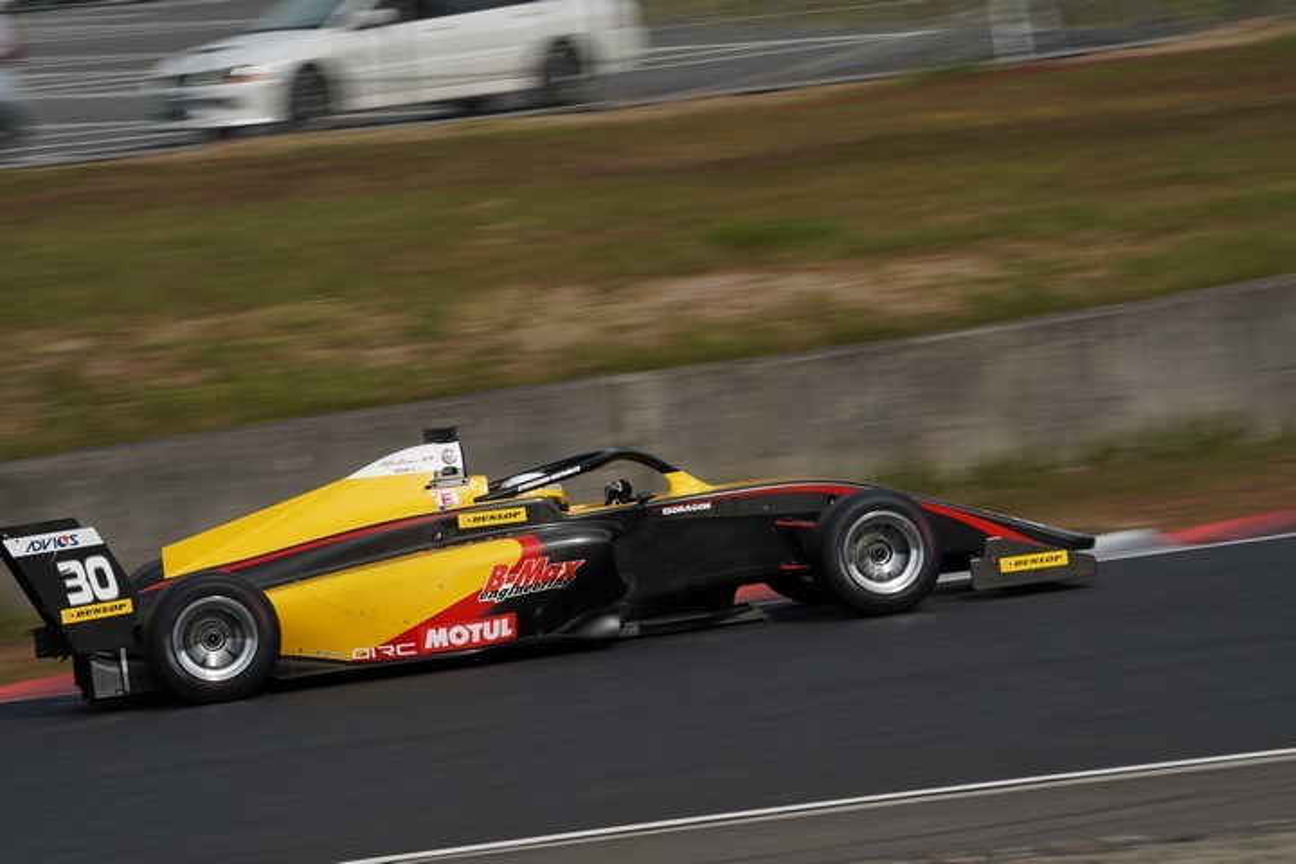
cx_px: 648
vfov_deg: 6.4
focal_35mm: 214
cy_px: 432
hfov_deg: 9.6
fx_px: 7703
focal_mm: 214
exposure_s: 1/125
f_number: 16
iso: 100
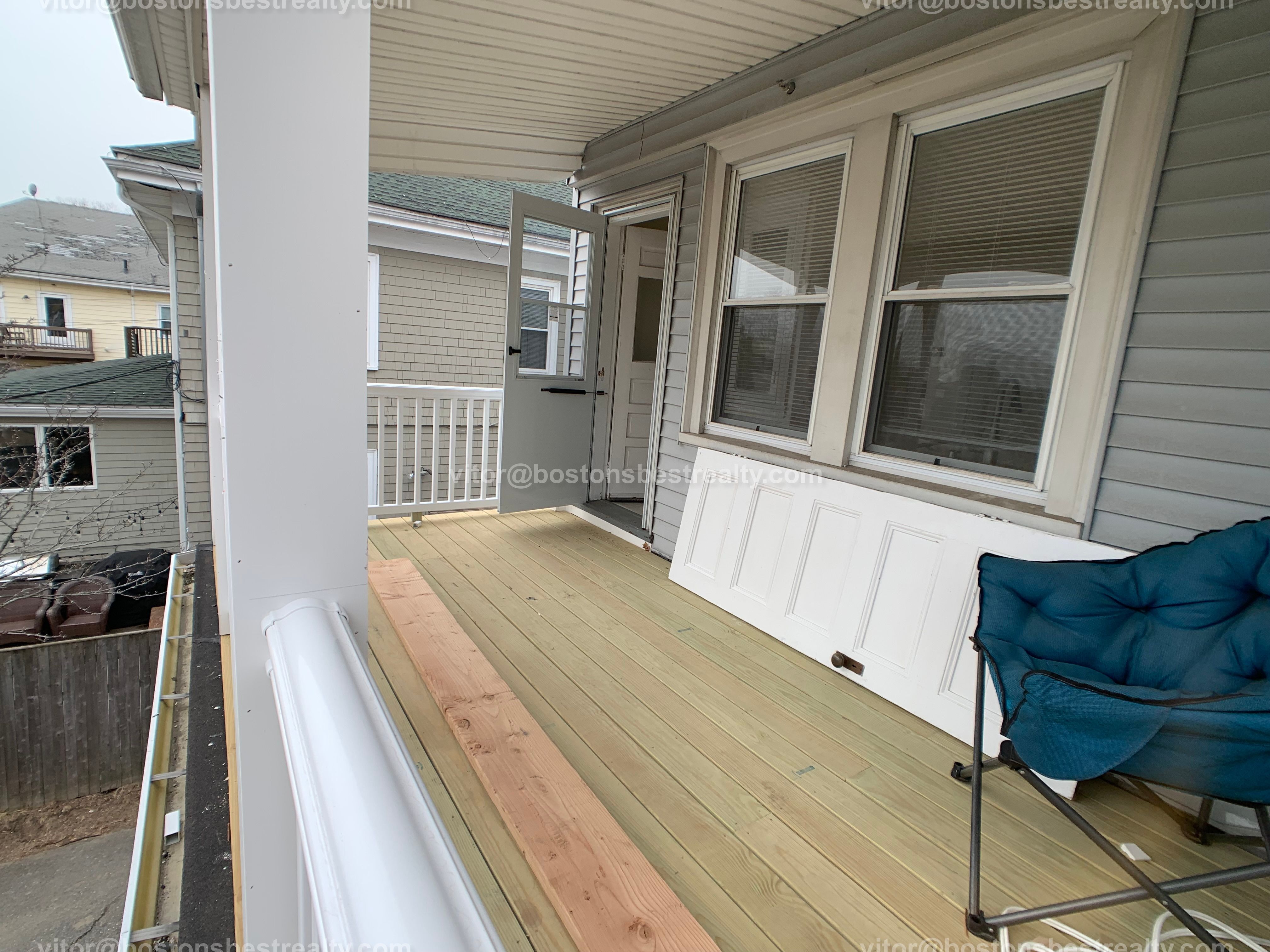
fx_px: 954
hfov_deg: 67.3
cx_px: 635
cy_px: 476
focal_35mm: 26
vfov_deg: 53.1
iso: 25
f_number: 1.8
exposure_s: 1/242
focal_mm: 4.25
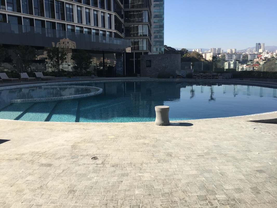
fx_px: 232
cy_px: 104
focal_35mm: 29
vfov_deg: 48.2
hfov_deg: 61.6
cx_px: 138
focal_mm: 4.15
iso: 25
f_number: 2.2
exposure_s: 1/916
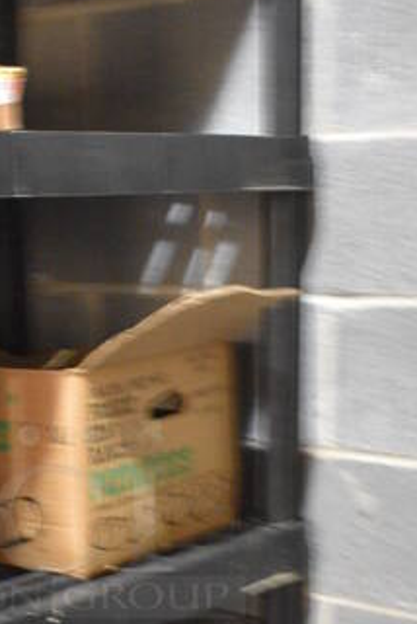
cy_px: 516
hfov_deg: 17.5
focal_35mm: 77
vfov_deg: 25.7
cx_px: 29
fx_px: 1335
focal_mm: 18
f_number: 3.5
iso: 3200
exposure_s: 1/10
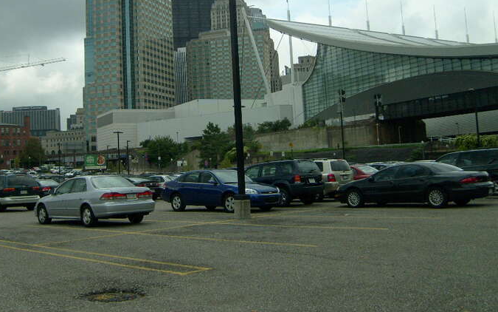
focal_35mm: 44
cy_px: 96
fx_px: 597
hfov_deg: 45.1
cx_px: 204
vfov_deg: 29.0
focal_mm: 5.8
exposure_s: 1/180
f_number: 7.1
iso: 80
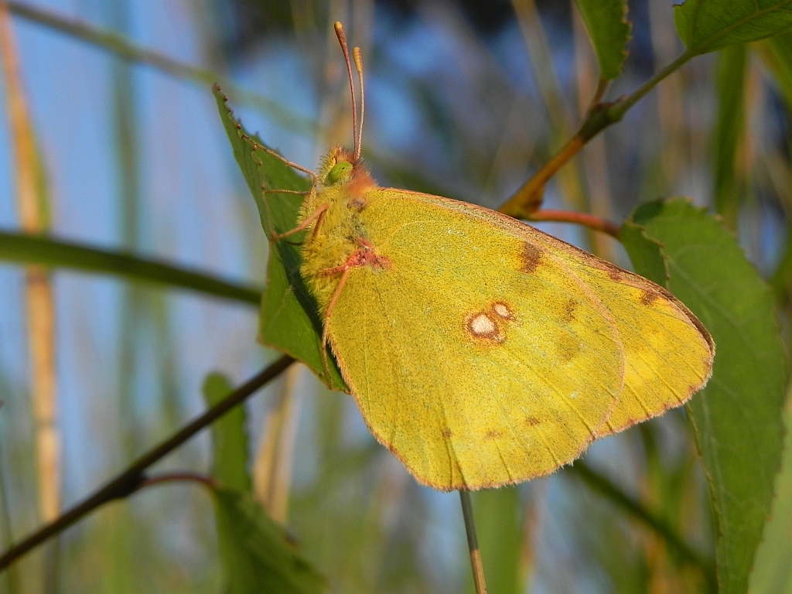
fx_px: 2174
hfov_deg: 20.7
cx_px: 396
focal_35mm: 95
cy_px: 297
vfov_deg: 15.6
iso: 160
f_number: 5
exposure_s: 1/540
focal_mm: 16.9
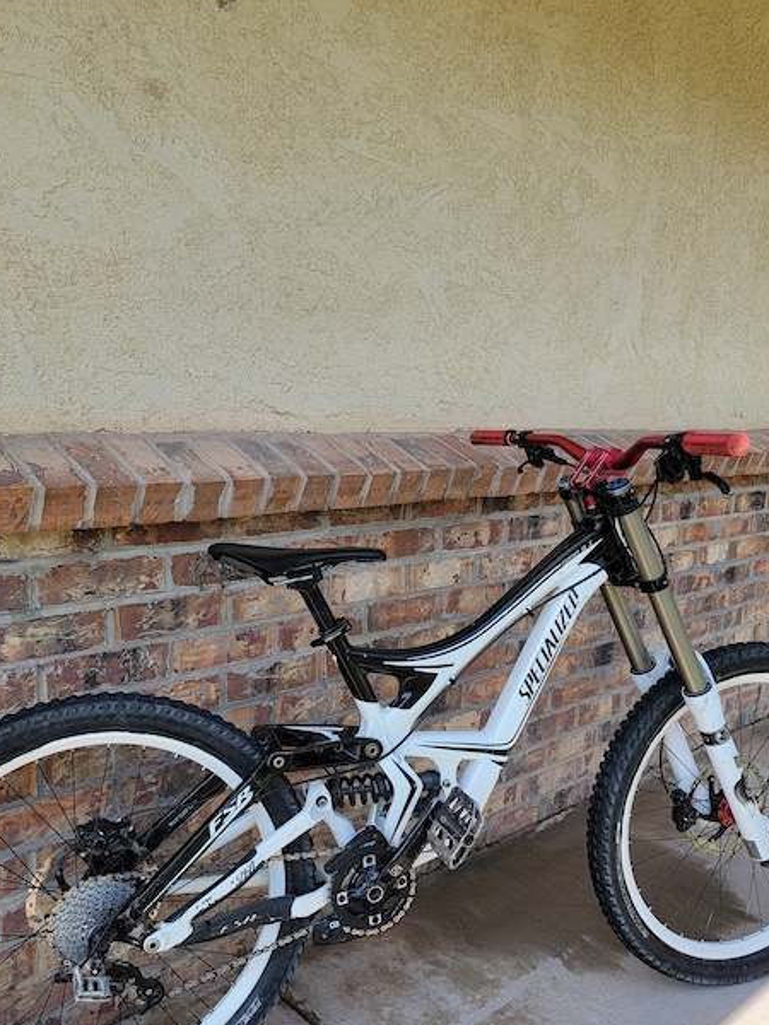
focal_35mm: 32
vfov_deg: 56.7
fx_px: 948
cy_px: 559
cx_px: 384
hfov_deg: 44.2
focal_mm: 6.7
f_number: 1.8
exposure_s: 1/482
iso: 16
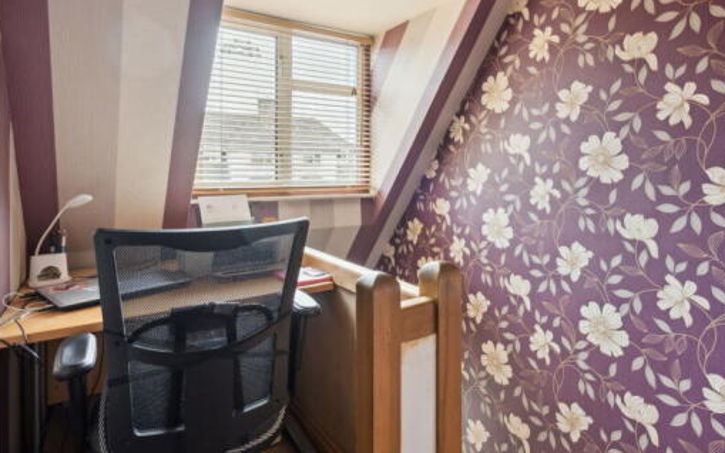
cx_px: 402
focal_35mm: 21
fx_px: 415
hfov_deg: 82.0
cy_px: 160
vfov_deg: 56.3
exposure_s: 1/50
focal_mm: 16
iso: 640
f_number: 7.1
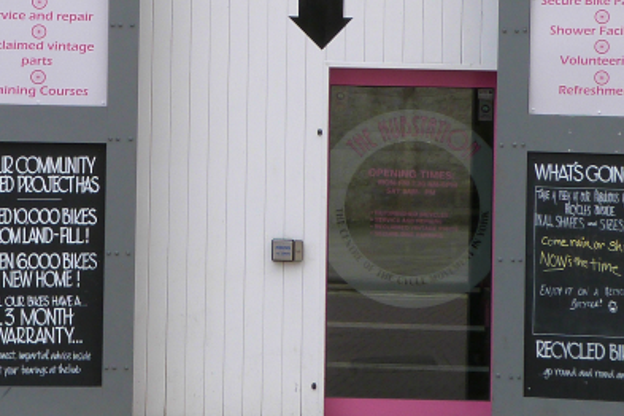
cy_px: 82
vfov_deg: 10.5
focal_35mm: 130
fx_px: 2253
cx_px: 263
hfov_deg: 15.8
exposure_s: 1/125
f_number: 4
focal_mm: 11.3
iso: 100
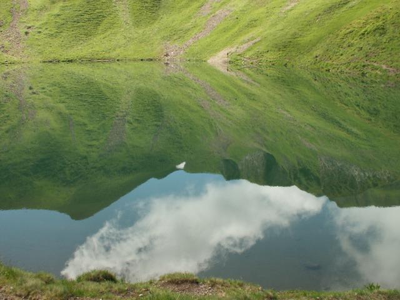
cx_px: 200
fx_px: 404
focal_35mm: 35
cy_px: 150
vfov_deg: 40.7
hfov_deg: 52.6
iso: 50
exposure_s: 1/60
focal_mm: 5.86
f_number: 8
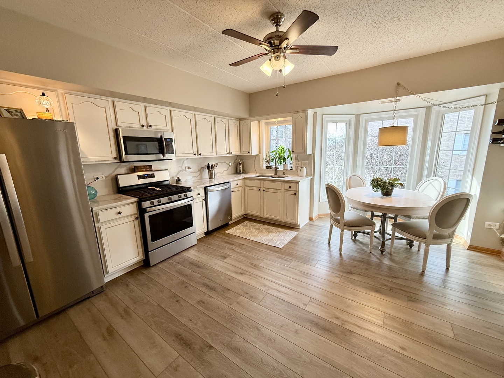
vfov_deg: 85.7
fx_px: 204
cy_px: 189
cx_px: 252
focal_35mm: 14
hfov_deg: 102.1
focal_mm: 2.22
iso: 200
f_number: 2.2
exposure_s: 1/120
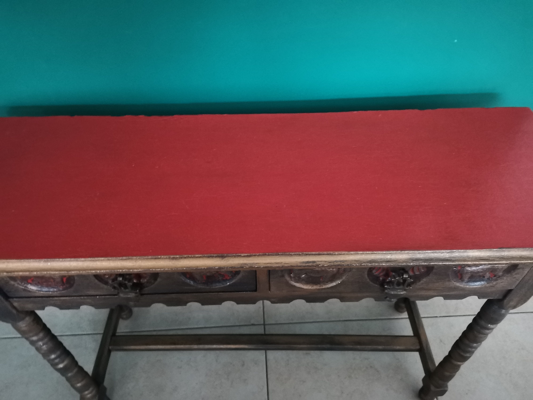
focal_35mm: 26
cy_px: 200
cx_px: 266
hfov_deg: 67.3
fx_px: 400
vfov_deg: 53.1
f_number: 1.8
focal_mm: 4.75
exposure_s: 1/16.7
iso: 3200
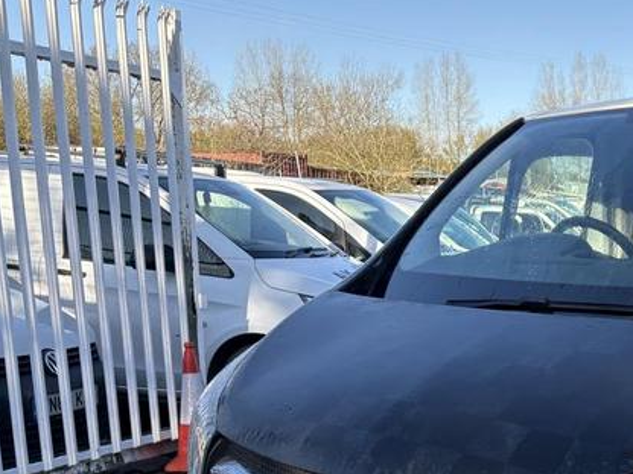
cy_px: 451
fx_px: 1024
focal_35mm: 56
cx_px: 624
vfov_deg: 25.1
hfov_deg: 31.9
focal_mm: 5.96
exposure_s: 1/973
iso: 50
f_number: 1.6
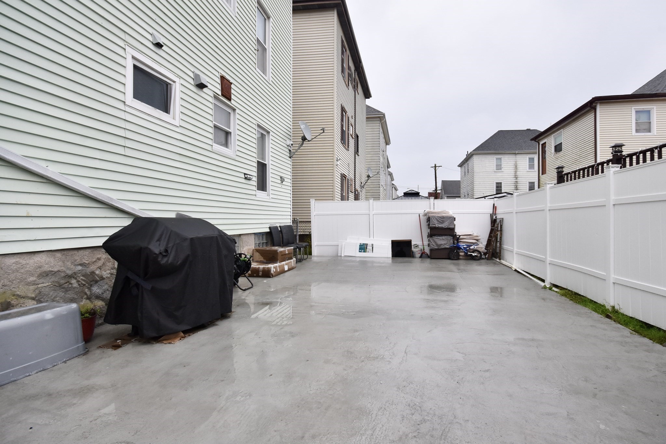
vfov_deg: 77.4
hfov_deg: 100.4
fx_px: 278
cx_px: 333
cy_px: 222
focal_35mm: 15
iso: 720
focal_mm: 10
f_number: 8
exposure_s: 1/500
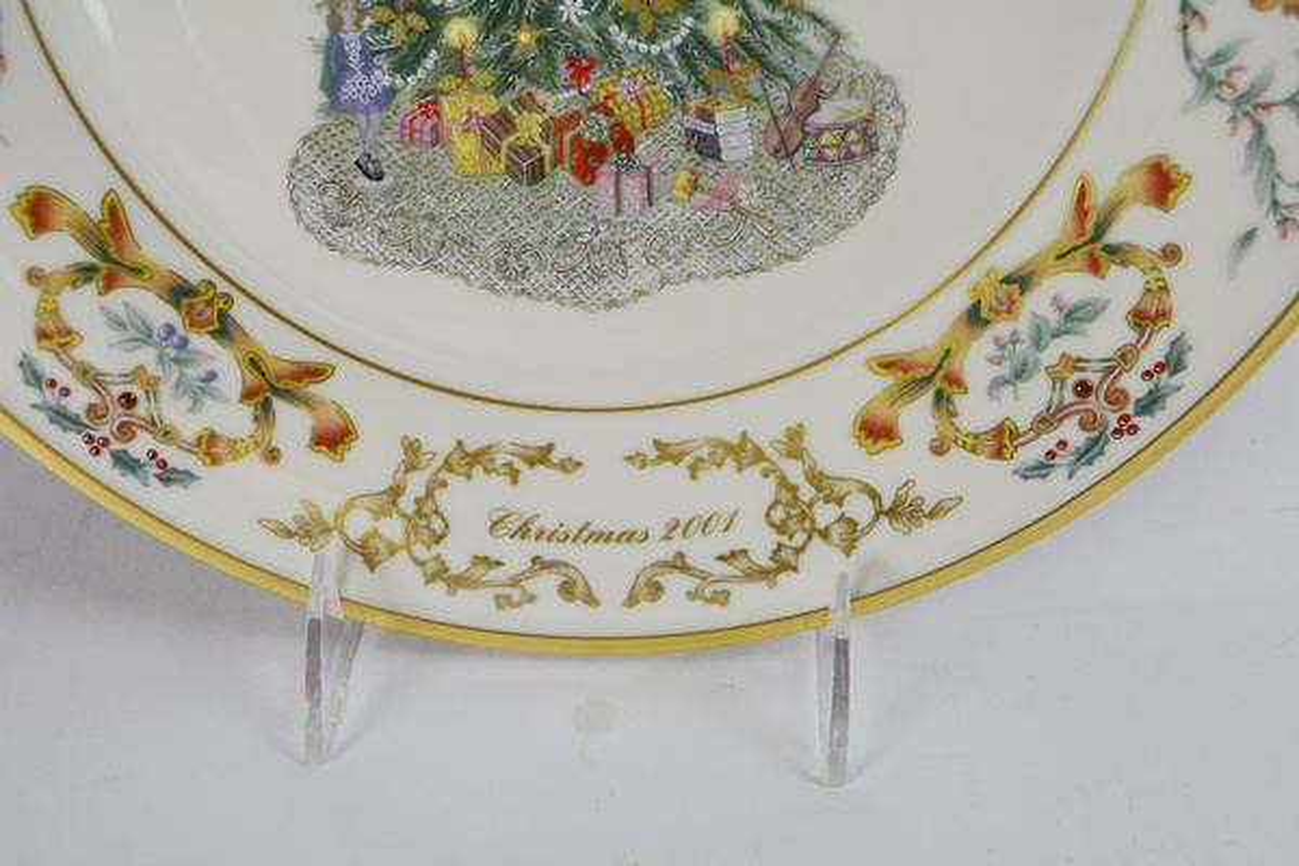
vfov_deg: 36.9
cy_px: 433
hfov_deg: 53.1
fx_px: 1299
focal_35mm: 36
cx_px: 650
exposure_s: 1/125
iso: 200
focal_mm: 24
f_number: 5.6
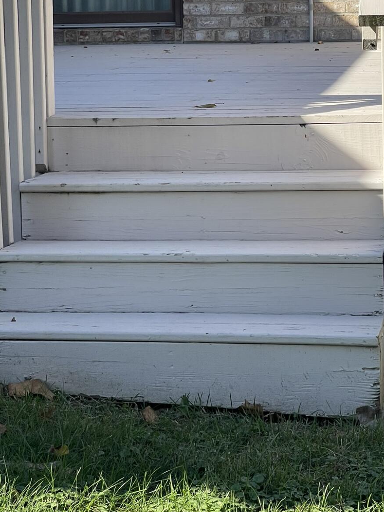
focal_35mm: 110
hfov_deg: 13.5
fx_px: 1627
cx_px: 175
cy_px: 104
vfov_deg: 17.7
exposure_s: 1/774
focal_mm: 7.5
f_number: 2.2
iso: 20
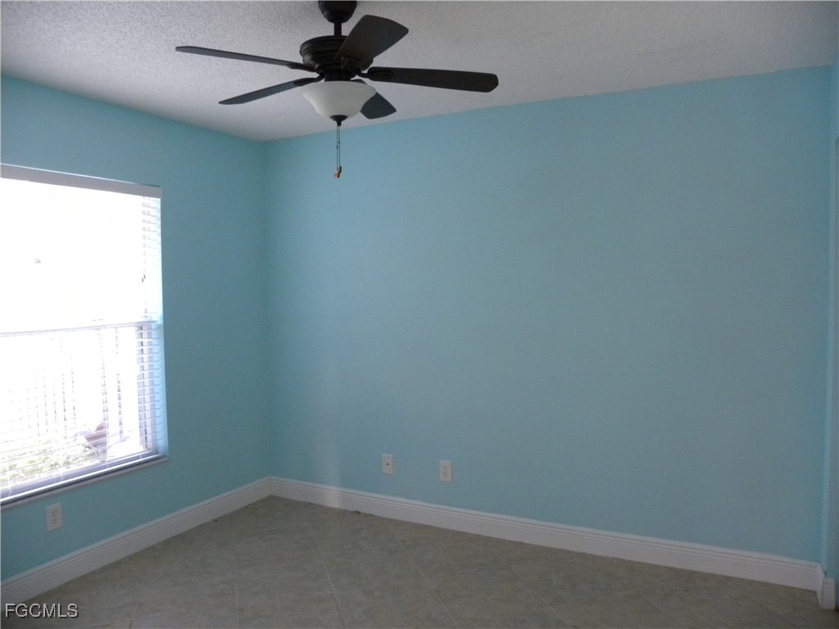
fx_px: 630
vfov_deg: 53.1
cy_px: 314
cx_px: 420
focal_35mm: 26
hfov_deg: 67.3
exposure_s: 1/21.5
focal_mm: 4.6
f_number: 2.8
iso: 400
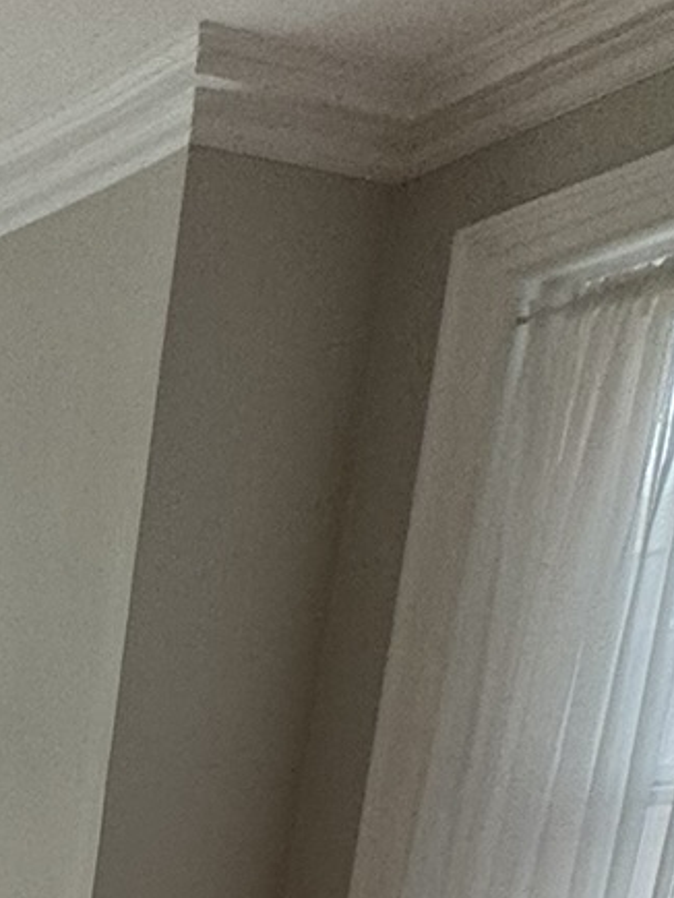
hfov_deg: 16.8
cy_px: 1370
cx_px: -668
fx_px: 1712
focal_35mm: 66
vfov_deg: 23.2
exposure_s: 1/120
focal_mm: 2.22
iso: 80
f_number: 2.2
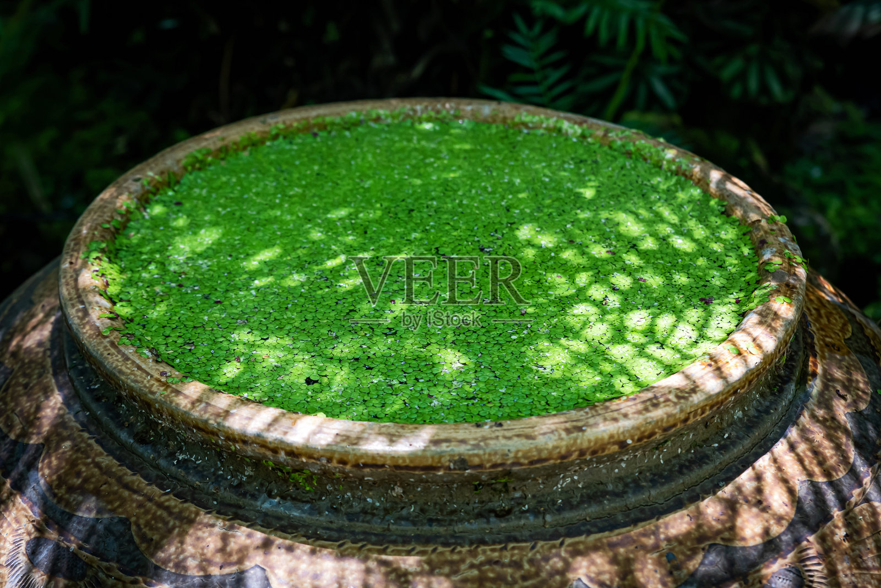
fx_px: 1591
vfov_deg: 20.9
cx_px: 440
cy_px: 294
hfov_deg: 31.0
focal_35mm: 65
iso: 1000
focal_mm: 65
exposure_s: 1/640
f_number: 5.6
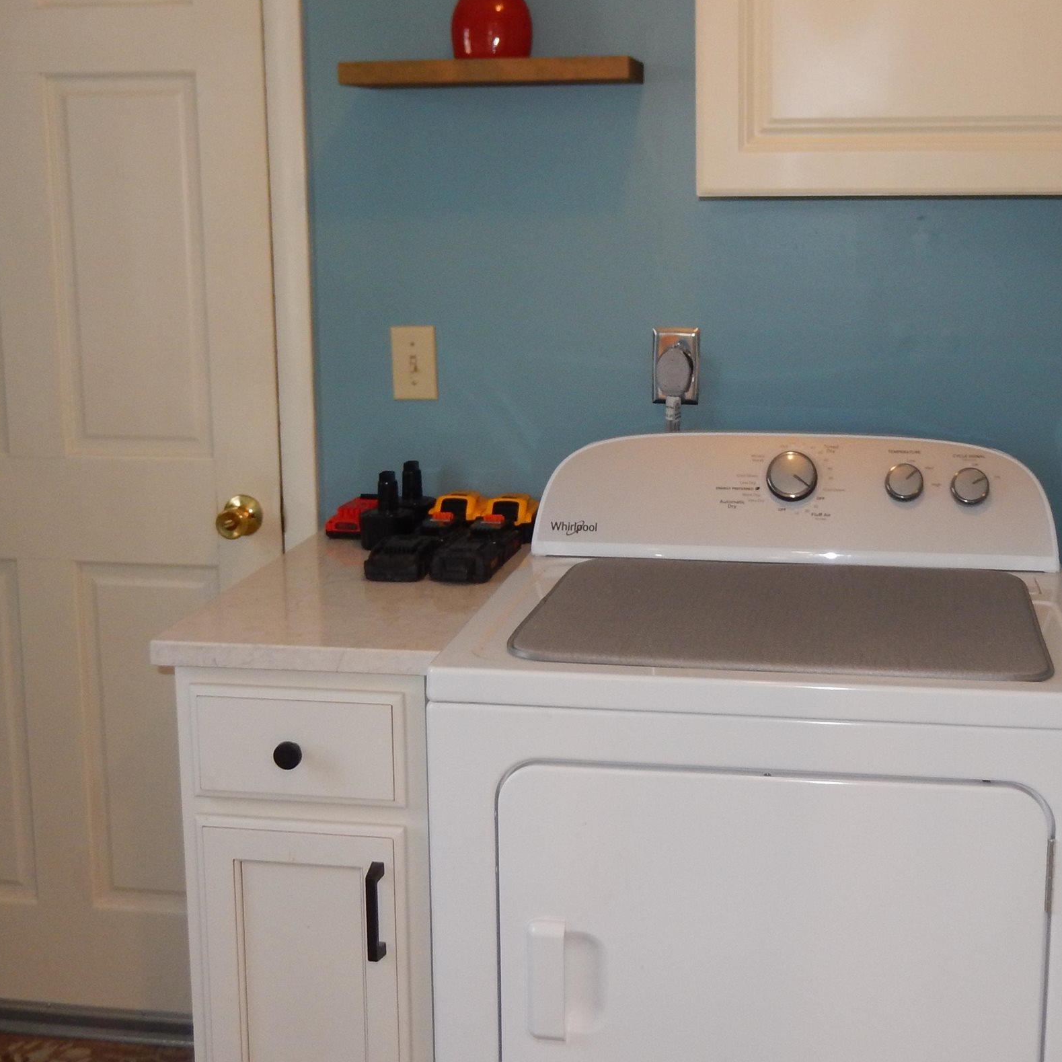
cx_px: 641
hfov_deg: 39.0
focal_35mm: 43
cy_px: 438
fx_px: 1493
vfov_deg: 39.0
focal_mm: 4.5
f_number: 3.4
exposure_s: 1/30
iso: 200
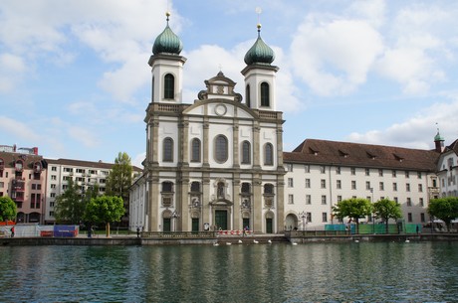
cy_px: 152
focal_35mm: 36
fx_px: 457
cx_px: 229
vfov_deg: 36.7
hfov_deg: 53.2
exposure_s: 1/100
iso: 100
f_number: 11
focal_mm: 24
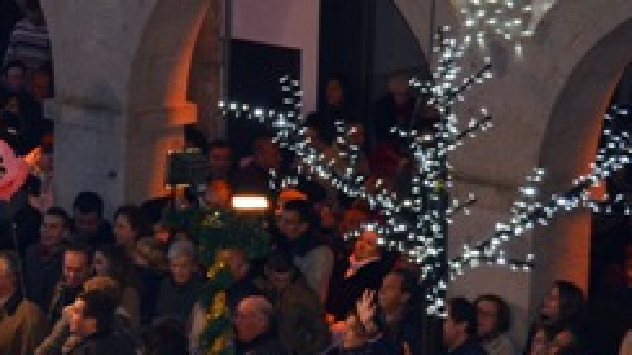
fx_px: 3792
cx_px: -194
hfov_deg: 9.4
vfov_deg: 5.4
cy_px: 218
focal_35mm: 226
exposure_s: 1/60
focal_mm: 55
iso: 1000
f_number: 5.6
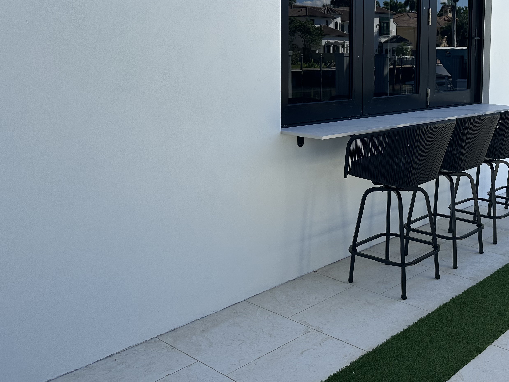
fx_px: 573
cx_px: 368
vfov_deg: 35.9
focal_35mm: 39
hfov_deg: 46.5
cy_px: 88
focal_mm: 6.86
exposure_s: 1/2252
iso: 80
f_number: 1.78
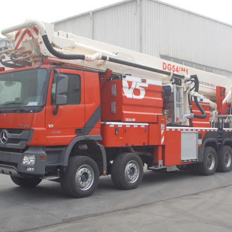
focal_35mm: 49
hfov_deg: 34.7
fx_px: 372
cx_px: 116
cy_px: 113
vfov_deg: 34.7
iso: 50
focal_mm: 6.6
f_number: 3.5
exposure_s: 1/250
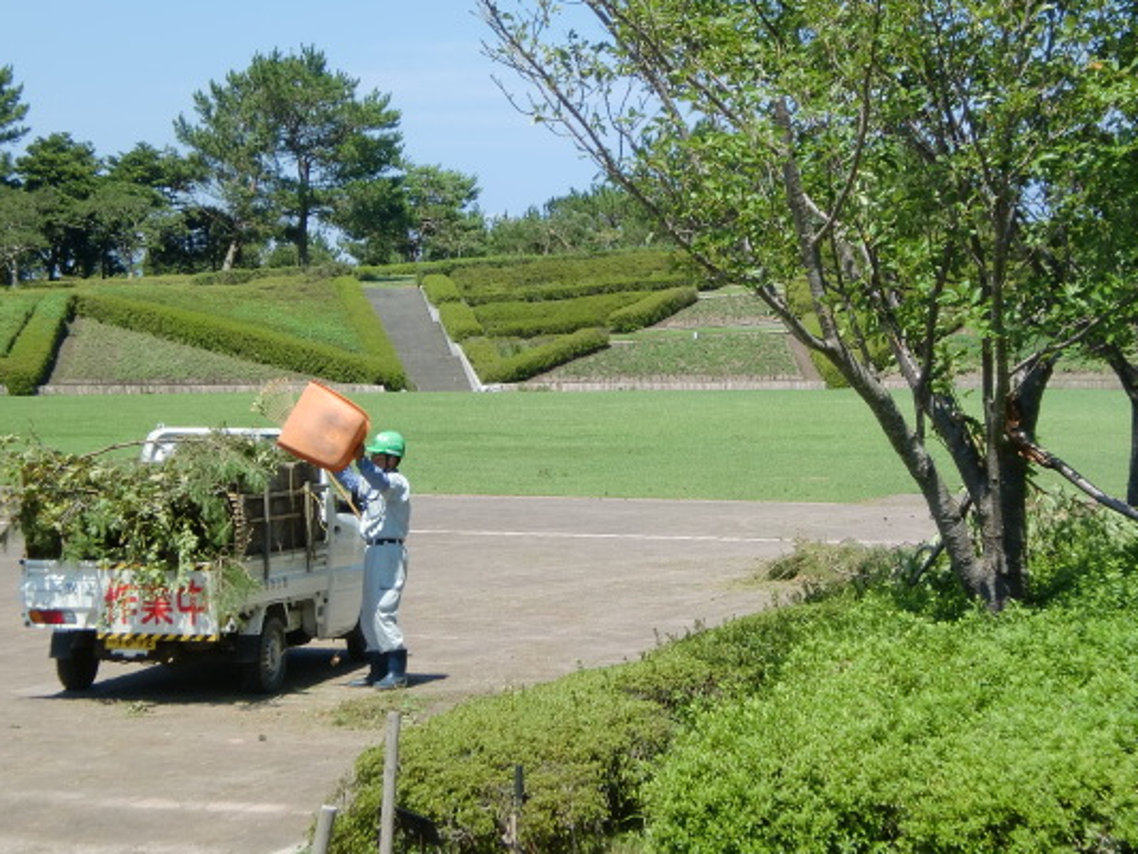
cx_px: 659
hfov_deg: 20.2
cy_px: 451
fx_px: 3190
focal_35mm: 97
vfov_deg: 15.3
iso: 64
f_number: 5
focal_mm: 14.49
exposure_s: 1/320
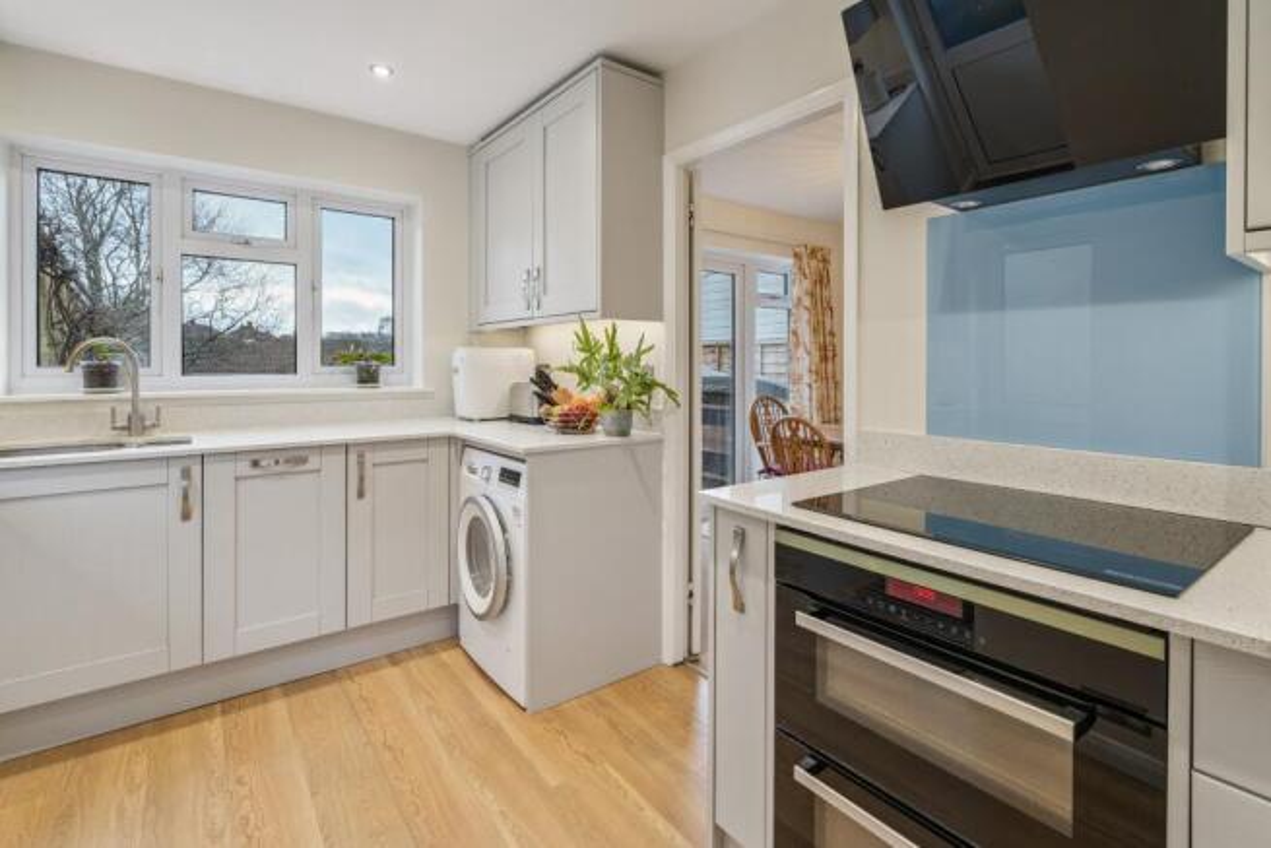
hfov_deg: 96.7
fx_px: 565
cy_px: 424
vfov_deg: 73.8
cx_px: 636
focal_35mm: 16
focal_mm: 16
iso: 400
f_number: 5
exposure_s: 1/25
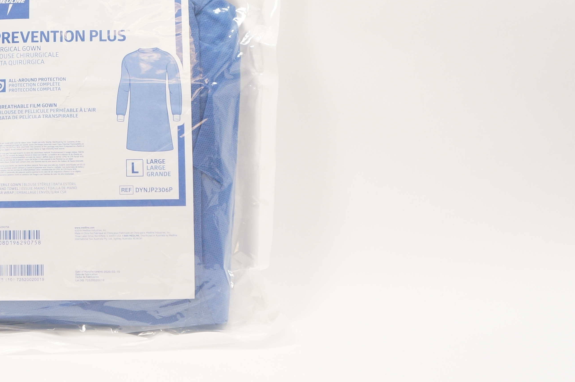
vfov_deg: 16.9
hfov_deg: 24.8
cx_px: 74
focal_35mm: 80
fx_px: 1276
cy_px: 97
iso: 400
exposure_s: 1/80
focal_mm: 28
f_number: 4.5
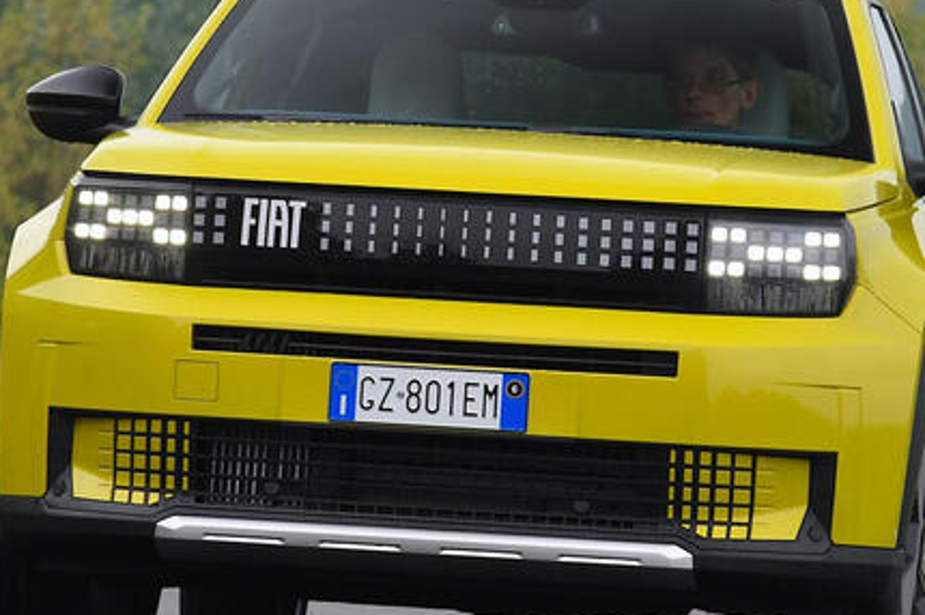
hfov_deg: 6.7
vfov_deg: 4.5
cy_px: 204
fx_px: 7908
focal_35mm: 308
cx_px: 516
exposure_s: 1/320
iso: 500
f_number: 5.6
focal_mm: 98
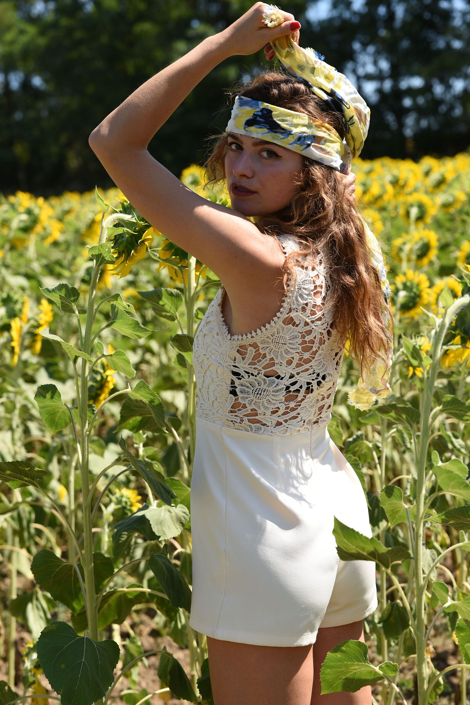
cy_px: 350
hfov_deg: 16.9
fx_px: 1586
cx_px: 232
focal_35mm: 81
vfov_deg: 25.1
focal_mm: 80
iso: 100
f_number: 5
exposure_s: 1/400
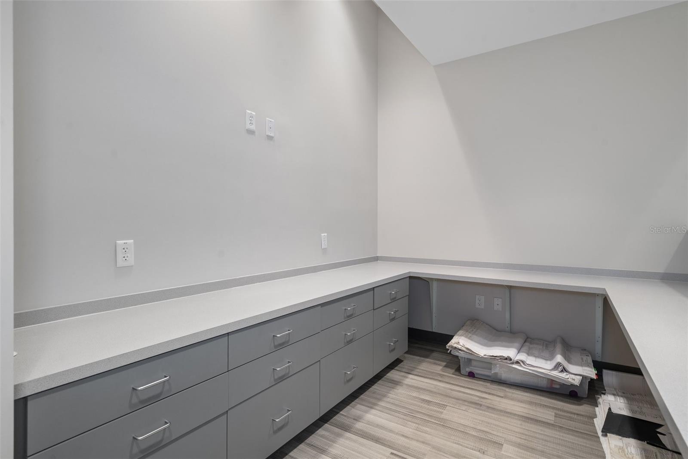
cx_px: 344
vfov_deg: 67.4
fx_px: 344
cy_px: 230
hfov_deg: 90.0
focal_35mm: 18
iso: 320
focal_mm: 18
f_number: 8
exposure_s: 1/1.67
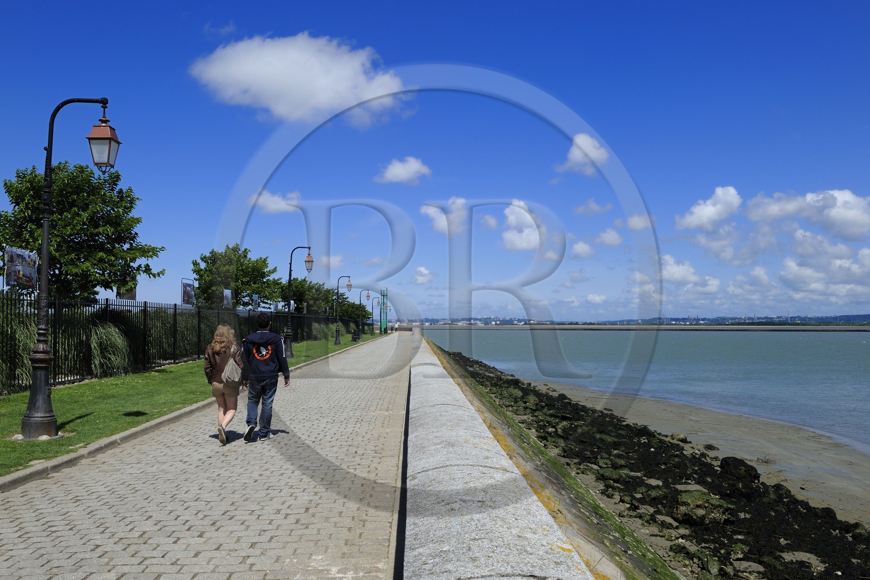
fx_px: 701
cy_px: 290
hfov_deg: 63.7
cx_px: 435
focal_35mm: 29
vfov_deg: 44.9
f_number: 18
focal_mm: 29
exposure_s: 1/200
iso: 200
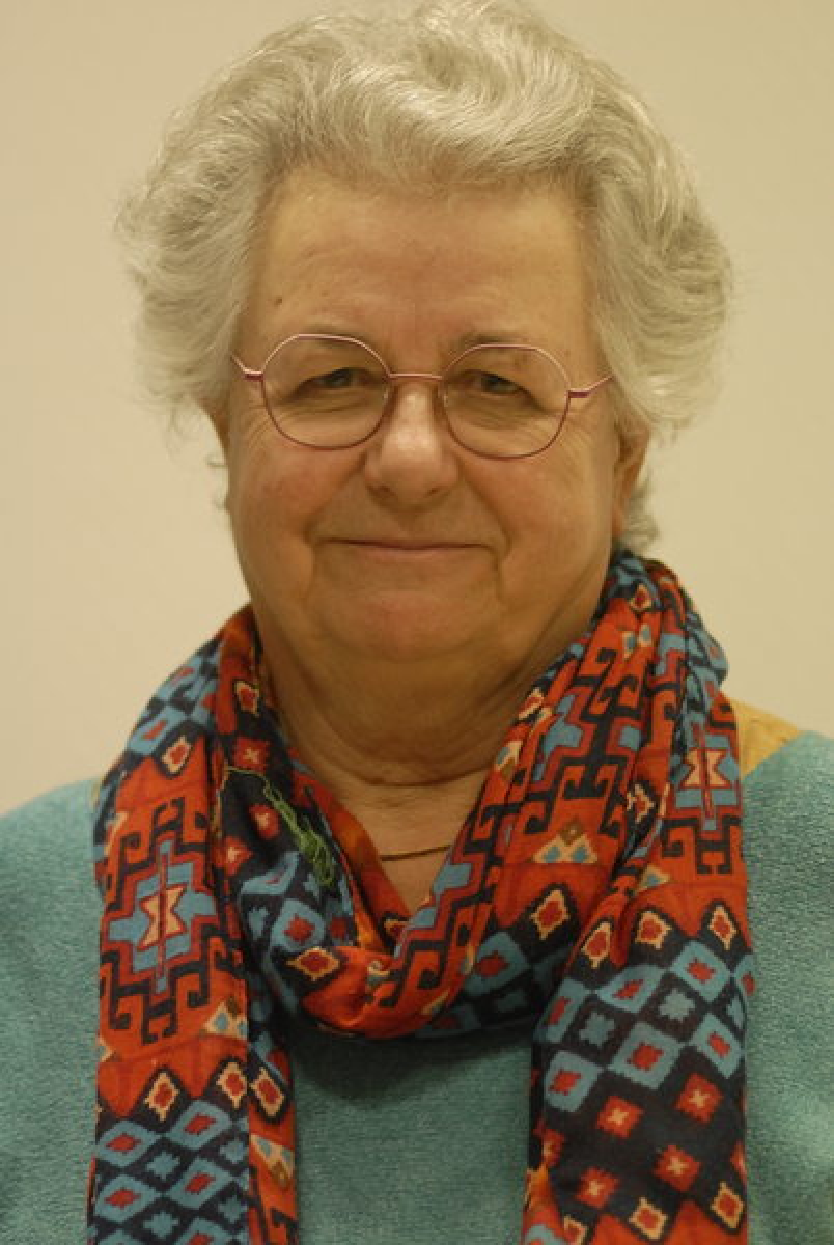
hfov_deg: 5.1
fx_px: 9349
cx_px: 417
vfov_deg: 7.6
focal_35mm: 270
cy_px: 622
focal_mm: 180
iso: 640
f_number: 2.8
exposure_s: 1/80
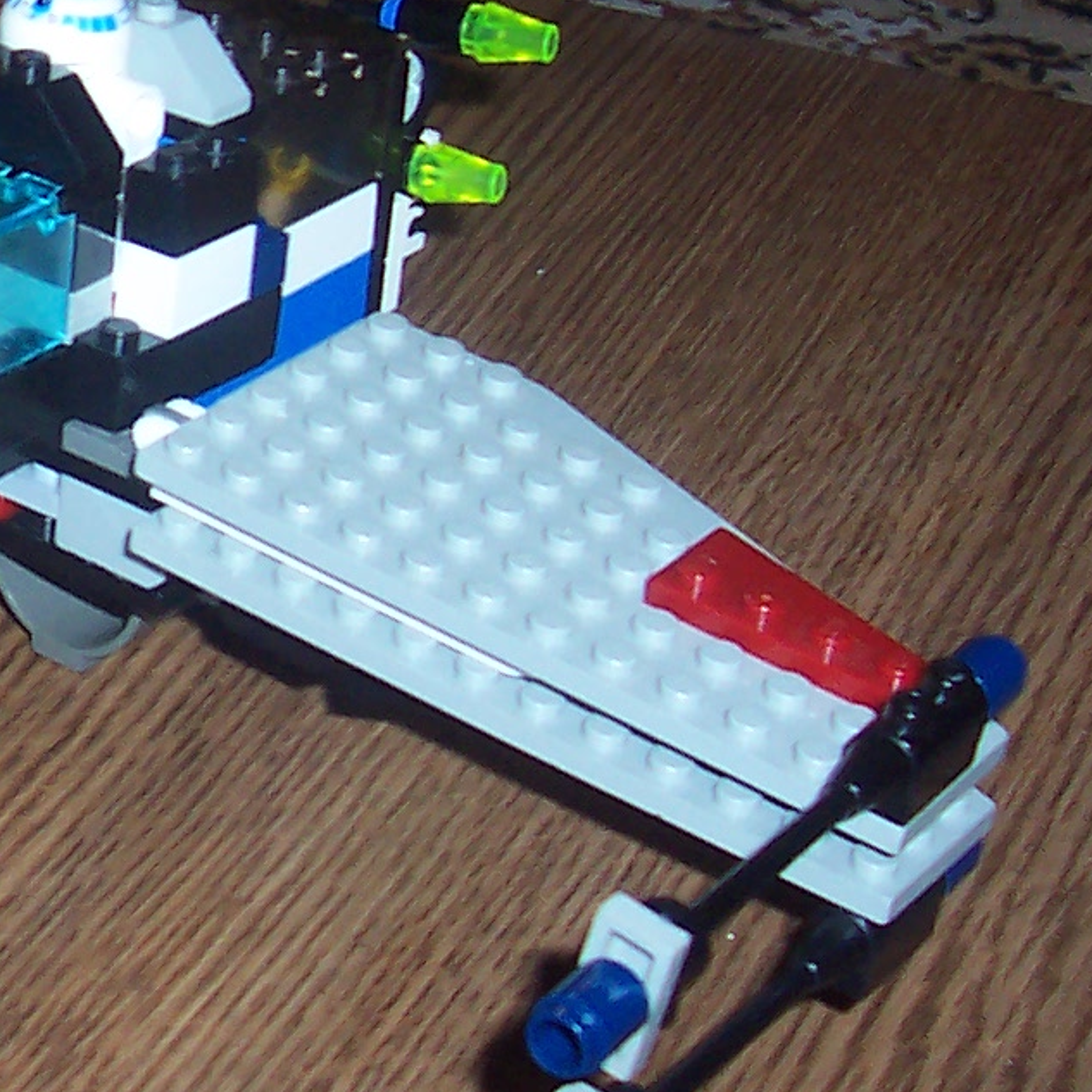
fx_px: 3747
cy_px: 267
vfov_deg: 16.5
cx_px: -319
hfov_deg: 15.8
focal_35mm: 105
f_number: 2.8
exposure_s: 1/60
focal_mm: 5.6
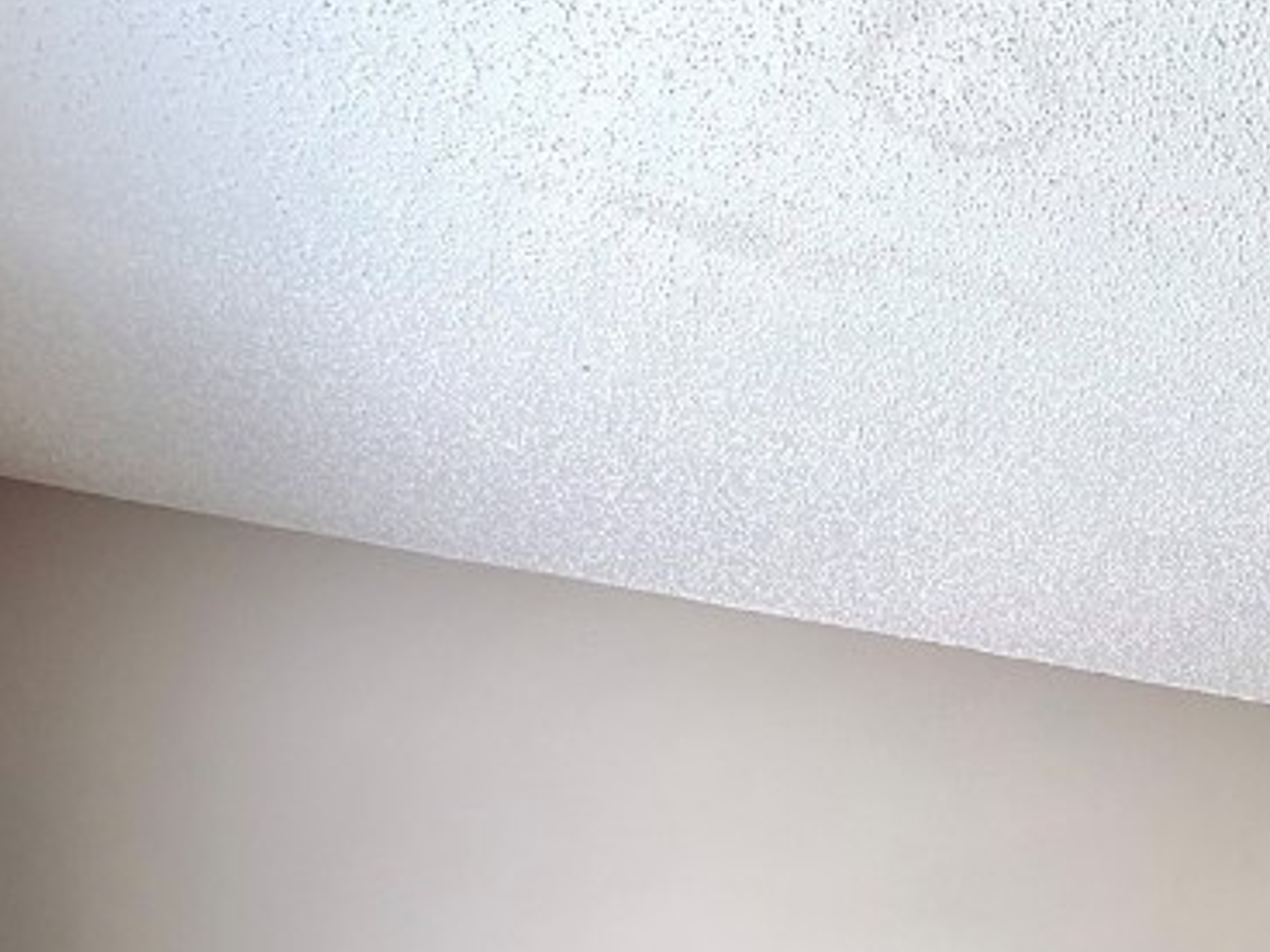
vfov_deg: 30.1
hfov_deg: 36.5
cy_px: 1207
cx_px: 1536
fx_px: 1431
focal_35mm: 39
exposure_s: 1/99
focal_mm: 2.22
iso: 64
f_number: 2.2
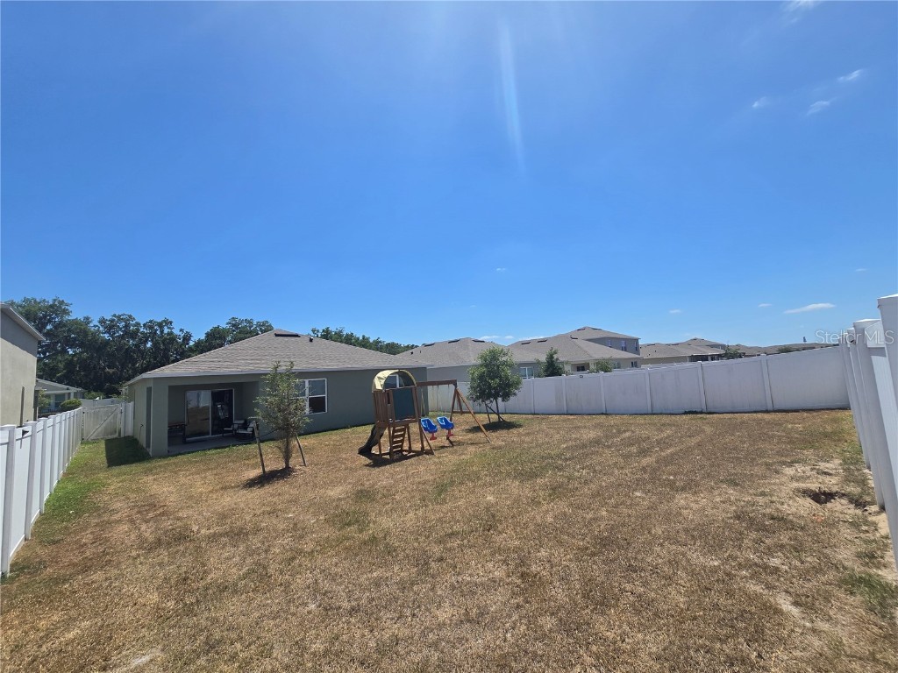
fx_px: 337
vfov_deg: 89.9
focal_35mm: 13
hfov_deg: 106.2
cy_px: 336
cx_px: 449
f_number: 2.2
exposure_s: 1/2851
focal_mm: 2.2
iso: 50
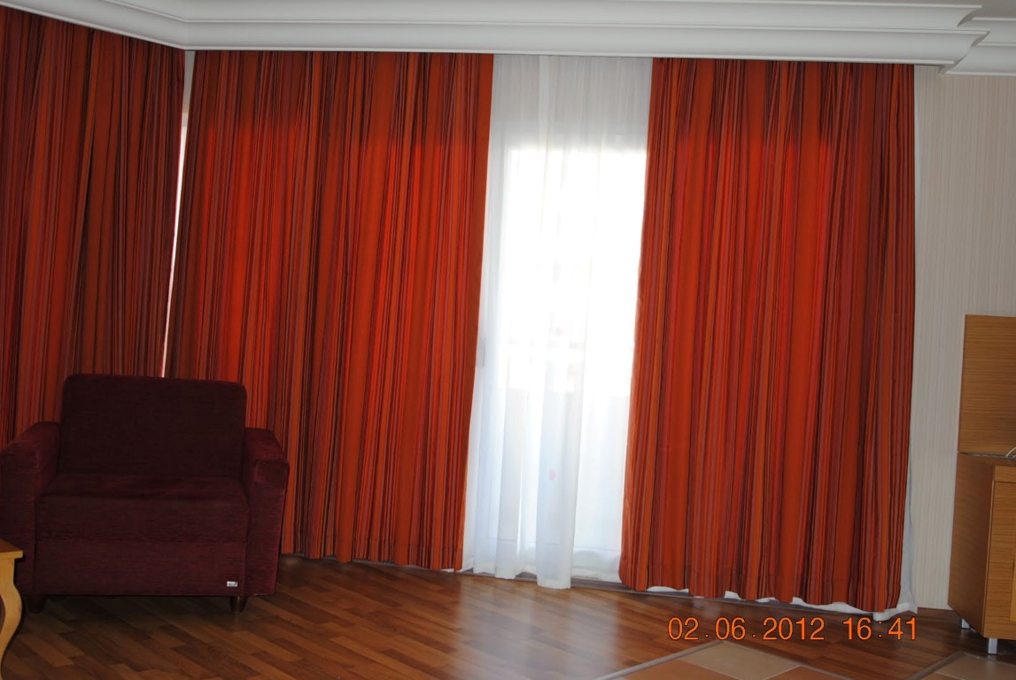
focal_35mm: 36
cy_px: 340
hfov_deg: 53.1
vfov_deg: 37.0
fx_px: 1017
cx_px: 508
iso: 200
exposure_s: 1/60
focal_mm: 24
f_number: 4.5
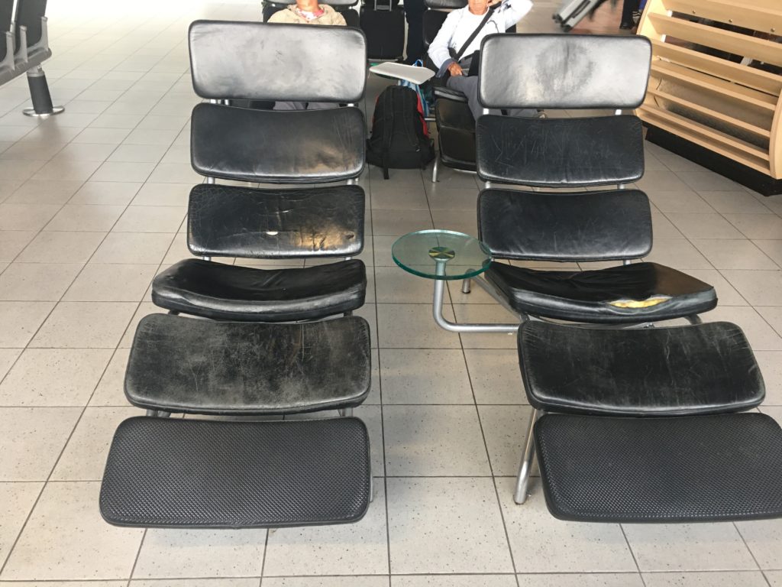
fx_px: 655
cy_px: 294
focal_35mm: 29
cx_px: 391
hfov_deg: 61.7
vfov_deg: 48.2
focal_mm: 4.15
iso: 80
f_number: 2.2
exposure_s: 1/17
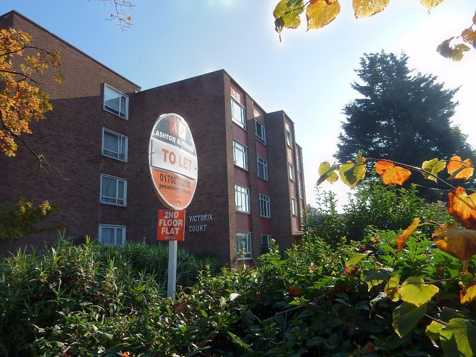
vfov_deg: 54.9
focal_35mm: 25
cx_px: 238
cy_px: 178
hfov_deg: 69.4
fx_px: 344
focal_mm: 4.5
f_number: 3.7
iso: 125
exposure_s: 1/500
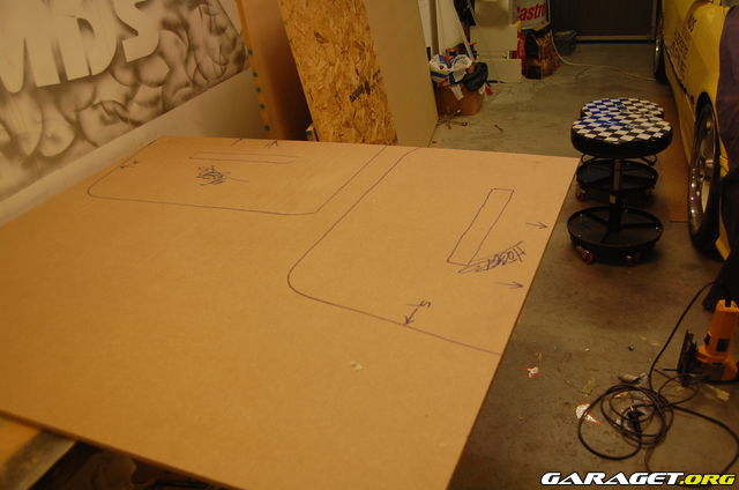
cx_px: 370
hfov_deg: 57.3
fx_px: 676
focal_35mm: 33
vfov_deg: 39.8
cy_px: 245
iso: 640
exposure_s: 1/30
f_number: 3.8
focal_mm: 22
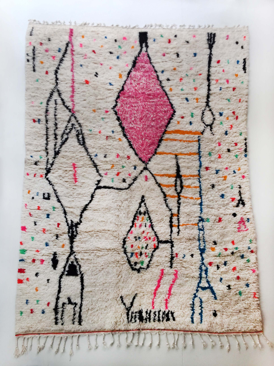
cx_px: 137
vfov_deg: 61.7
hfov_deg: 48.2
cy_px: 183
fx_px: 306
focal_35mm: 29
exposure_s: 1/50
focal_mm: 4.15
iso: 32
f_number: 2.2
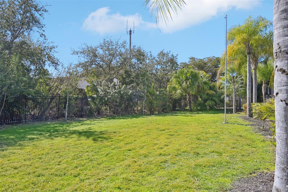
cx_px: 144
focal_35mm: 22
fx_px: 176
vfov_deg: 57.2
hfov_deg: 78.6
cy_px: 96
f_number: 8
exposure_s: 1/800
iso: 400
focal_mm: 22
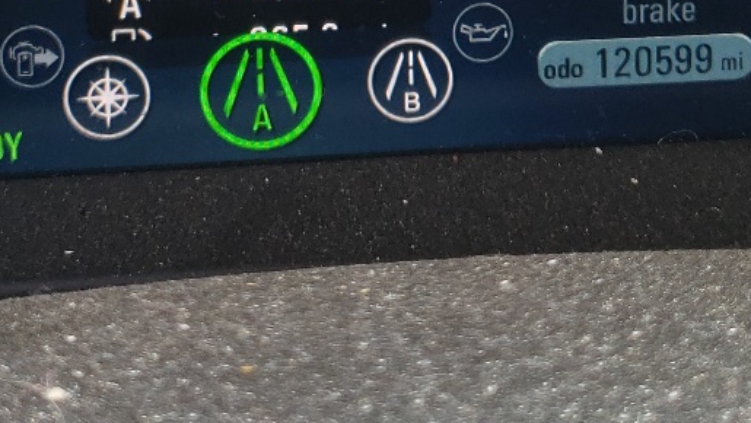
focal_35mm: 88
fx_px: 1753
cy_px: -312
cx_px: 363
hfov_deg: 24.2
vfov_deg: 12.7
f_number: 1.5
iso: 50
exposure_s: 1/120
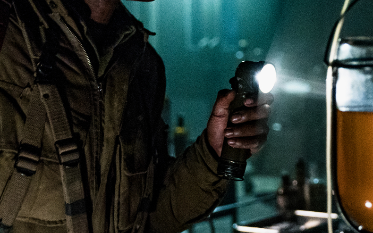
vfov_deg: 12.7
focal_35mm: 103
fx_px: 1047
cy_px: 57
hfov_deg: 19.9
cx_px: 324
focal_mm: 39
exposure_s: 1/60
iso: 3200
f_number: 2.8
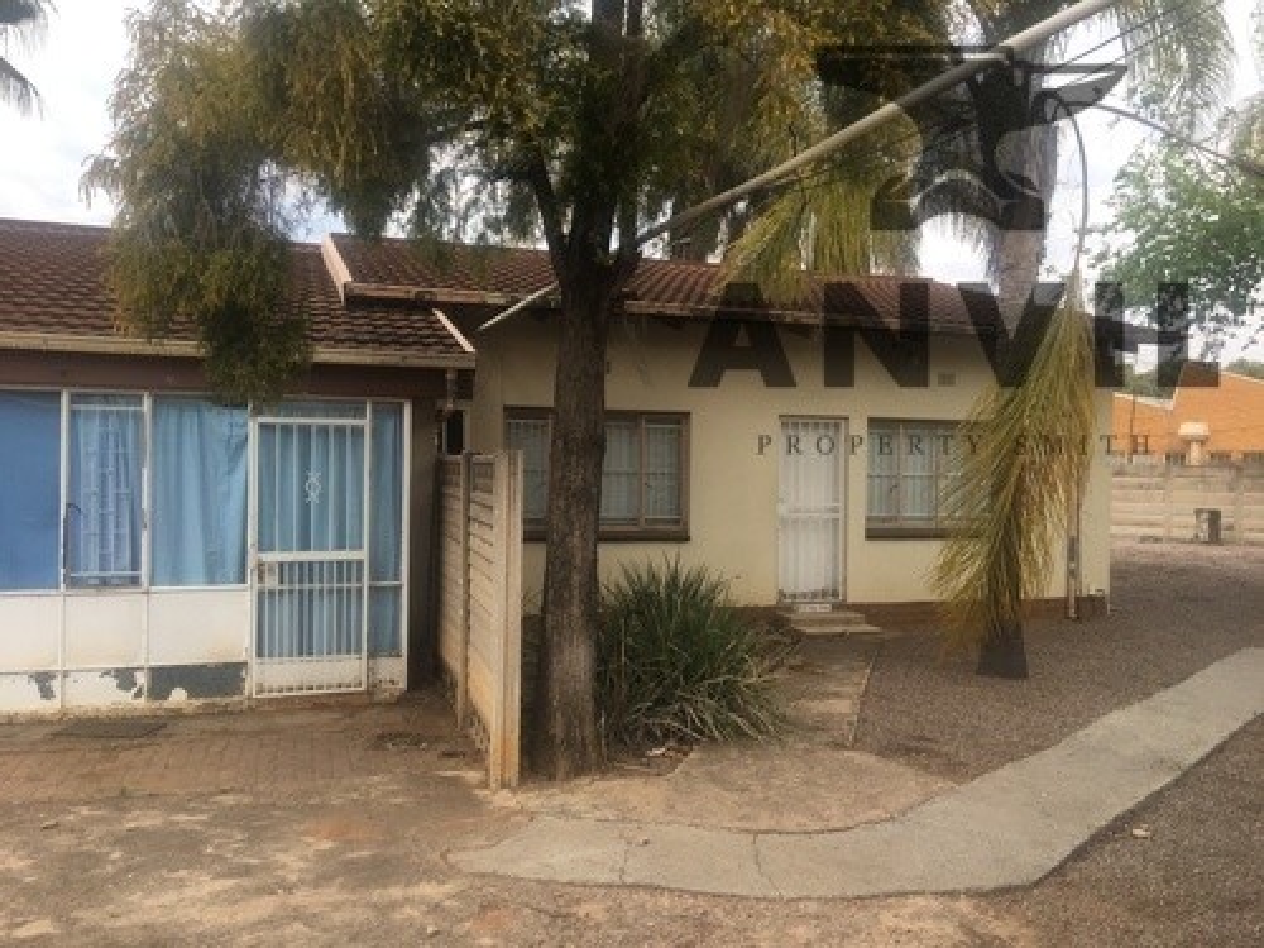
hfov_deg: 61.7
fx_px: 1059
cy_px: 474
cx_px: 632
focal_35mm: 29
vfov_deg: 48.2
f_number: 2.2
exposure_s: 1/275
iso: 25
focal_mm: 4.15
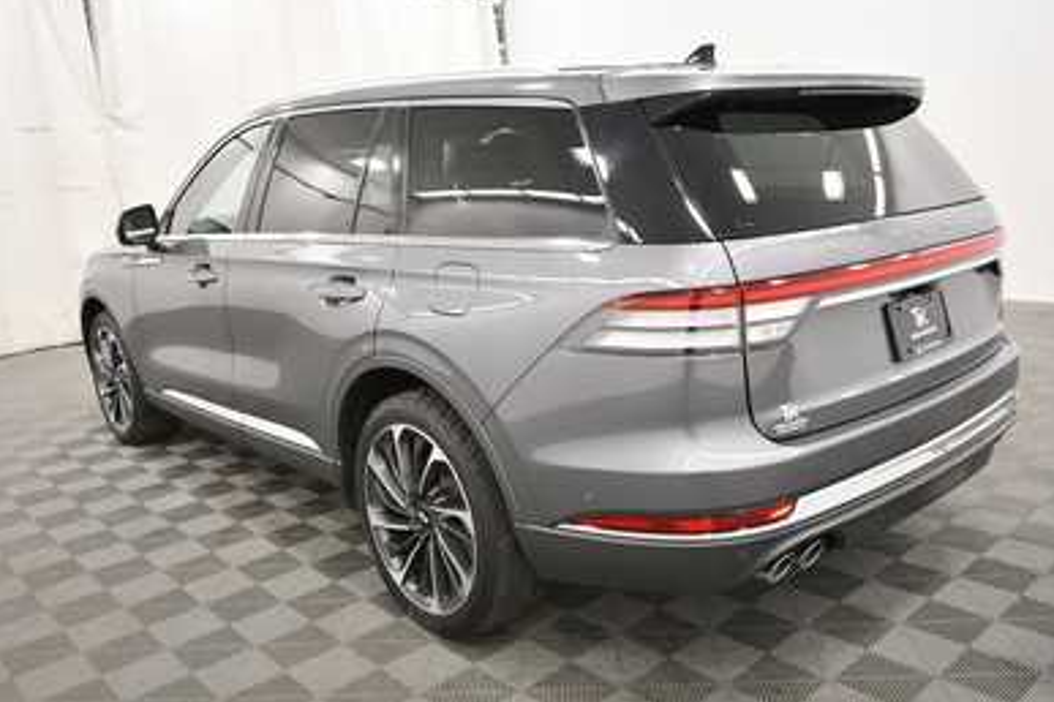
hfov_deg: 60.3
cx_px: 537
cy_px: 350
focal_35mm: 31
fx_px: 908
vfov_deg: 42.3
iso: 1600
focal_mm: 20
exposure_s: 1/125
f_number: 5.6
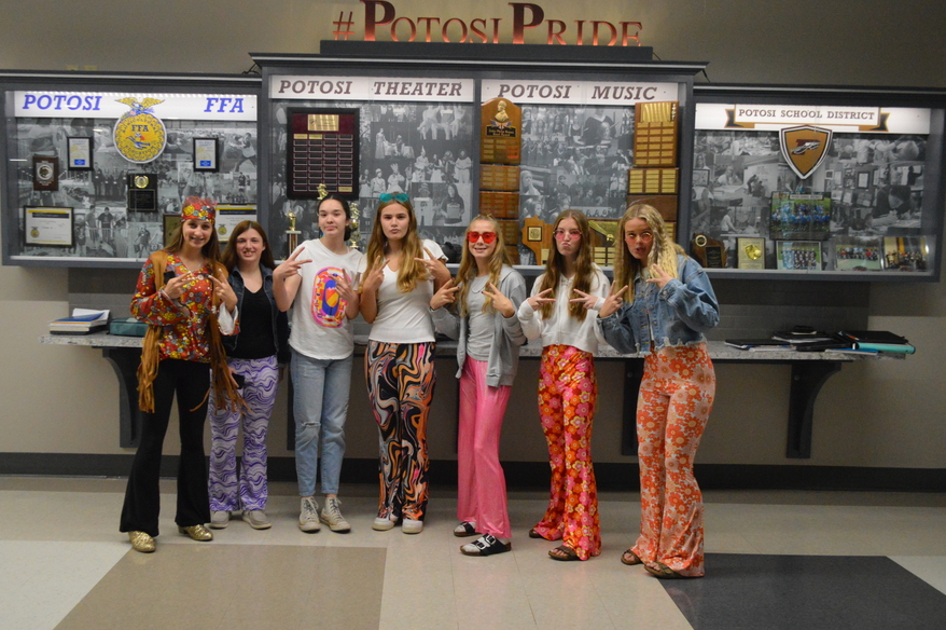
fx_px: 919
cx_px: 419
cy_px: 332
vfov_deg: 37.8
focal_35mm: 35
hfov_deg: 54.3
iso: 3200
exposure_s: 1/320
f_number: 3.8
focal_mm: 20
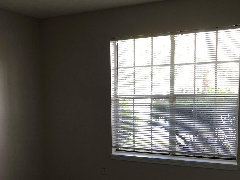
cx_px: 87
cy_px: 120
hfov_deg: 41.7
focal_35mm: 45
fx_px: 312
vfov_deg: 31.9
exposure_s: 1/30
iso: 32
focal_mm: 3.99
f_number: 1.8
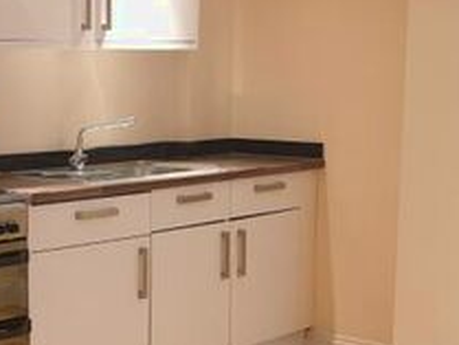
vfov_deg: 16.9
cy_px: 269
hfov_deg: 22.4
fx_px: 1154
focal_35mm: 87
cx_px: 147
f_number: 2.4
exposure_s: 1/20
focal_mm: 4.3
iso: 320
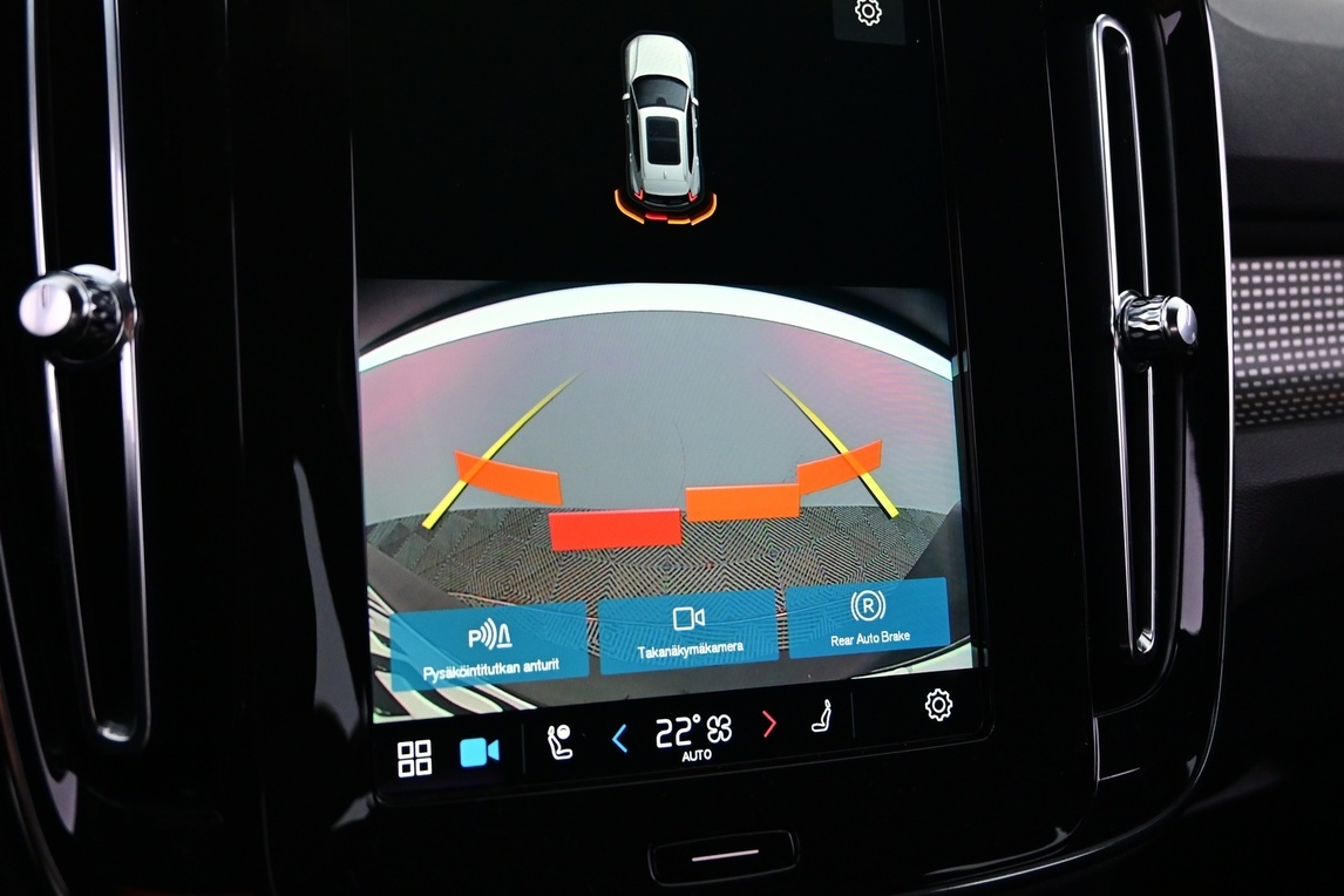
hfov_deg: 47.0
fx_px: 1544
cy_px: 360
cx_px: 630
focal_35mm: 41
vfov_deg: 32.3
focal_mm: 19.5
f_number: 3.8
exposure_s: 1/30
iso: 1600
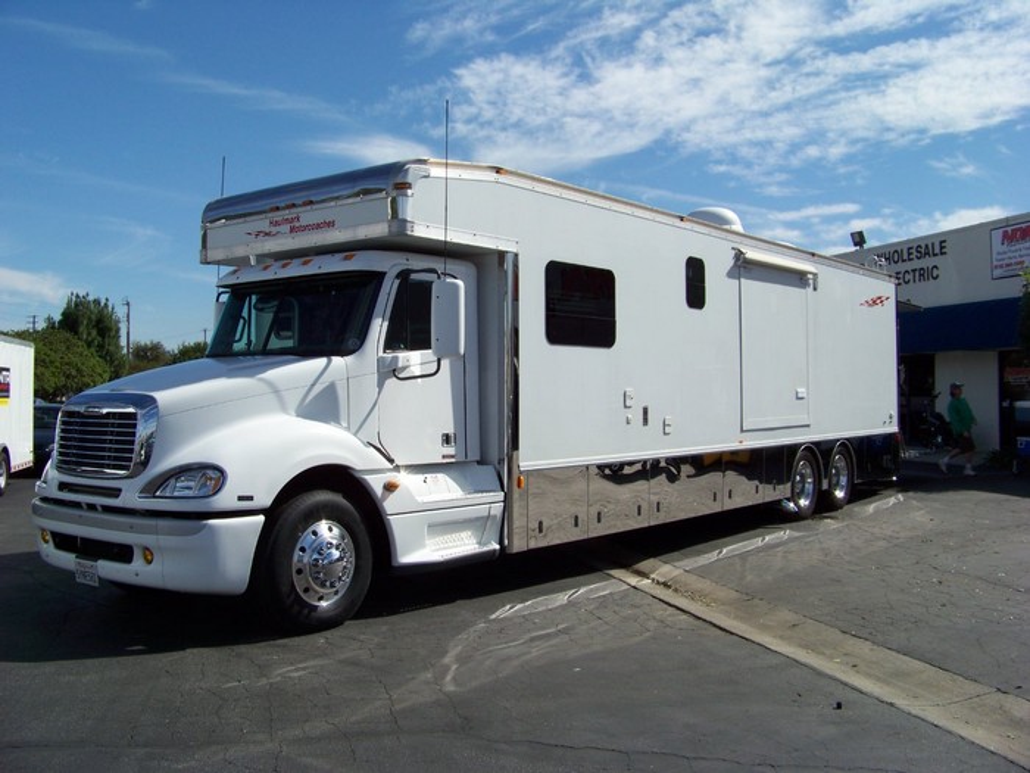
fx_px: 1071
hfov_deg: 51.4
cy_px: 386
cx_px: 515
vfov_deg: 39.7
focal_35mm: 36
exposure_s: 1/800
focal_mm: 5.85
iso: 72
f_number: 4
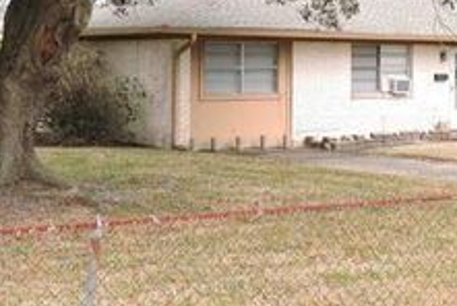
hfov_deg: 21.2
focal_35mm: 94
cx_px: 414
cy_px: 16
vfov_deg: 14.4
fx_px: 1195
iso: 320
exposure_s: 1/640
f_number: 3.3
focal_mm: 7.1
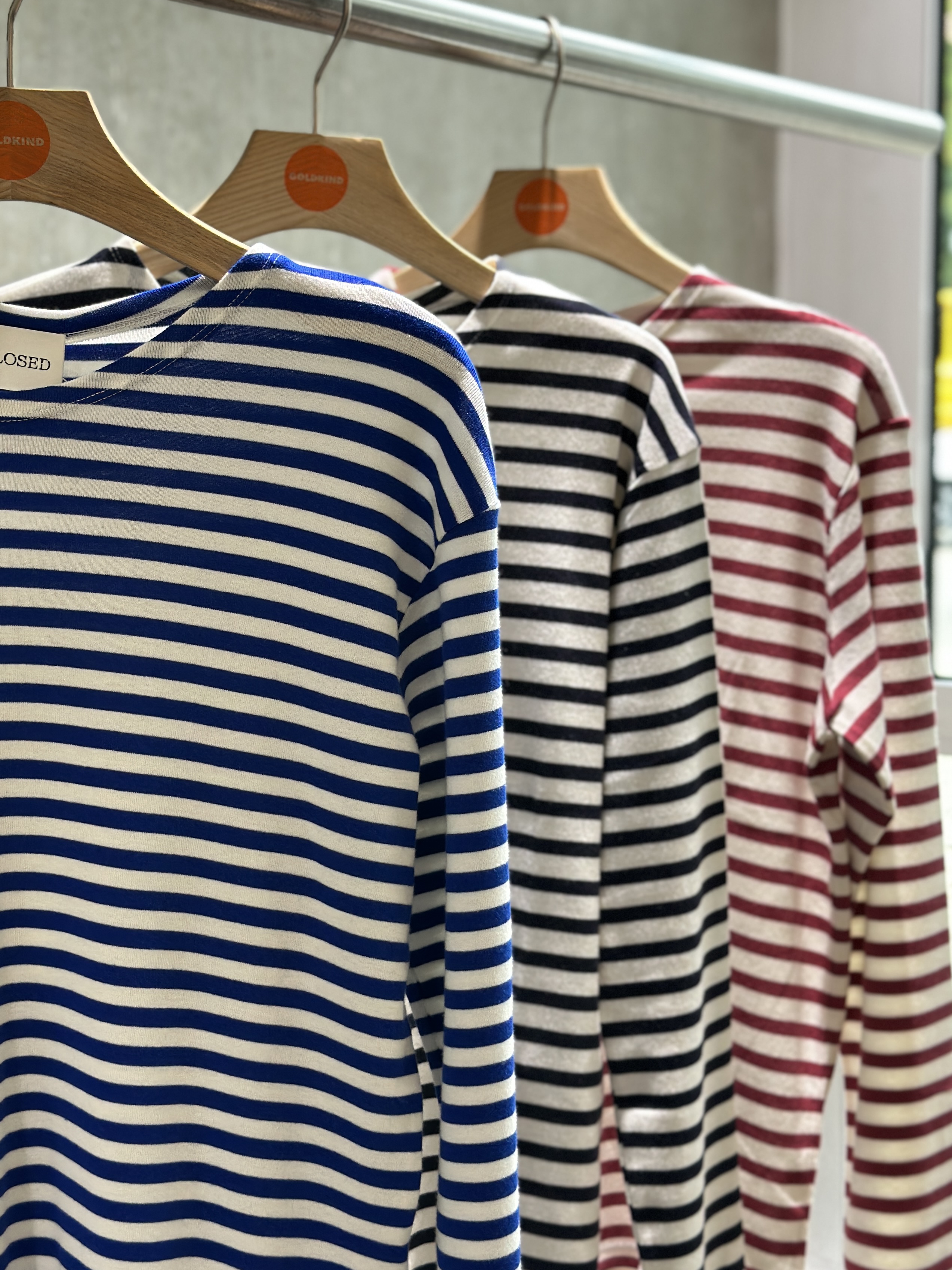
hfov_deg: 25.6
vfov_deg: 33.8
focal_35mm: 57
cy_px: 587
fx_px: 2090
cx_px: 392
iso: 100
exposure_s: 1/121
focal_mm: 6.86
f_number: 1.78
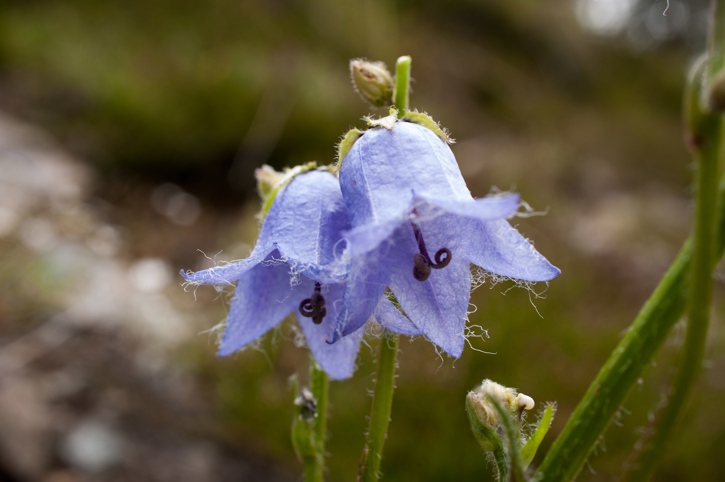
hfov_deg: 48.5
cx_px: 362
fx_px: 805
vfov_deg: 33.3
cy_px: 241
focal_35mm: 40
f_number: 13
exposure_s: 1/40
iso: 400
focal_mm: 40
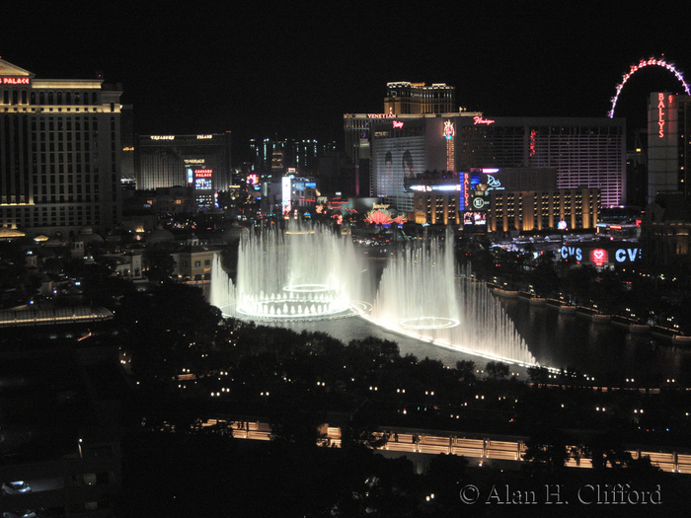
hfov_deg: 38.2
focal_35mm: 50
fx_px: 998
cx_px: 346
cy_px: 259
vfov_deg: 29.1
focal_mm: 10.7
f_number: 3.5
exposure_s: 1/100
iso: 400
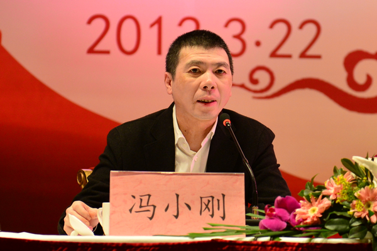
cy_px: 126
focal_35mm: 70
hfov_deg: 28.8
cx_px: 188
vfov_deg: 19.5
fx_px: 733
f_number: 2.8
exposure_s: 1/500
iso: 1000
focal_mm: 70
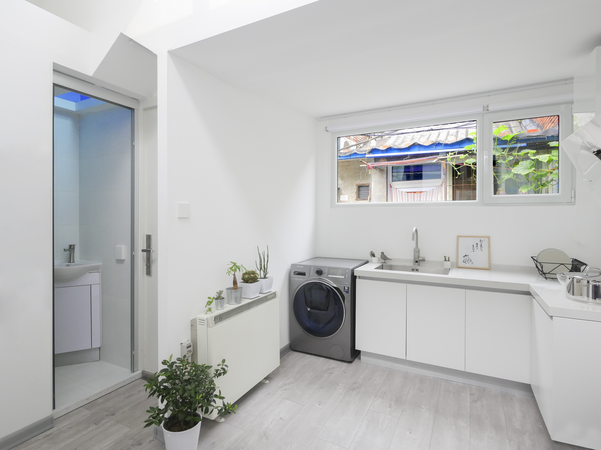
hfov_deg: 87.8
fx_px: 313
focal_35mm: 18
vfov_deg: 71.6
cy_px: 225
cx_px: 300
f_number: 5.6
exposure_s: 1/60
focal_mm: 9
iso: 500
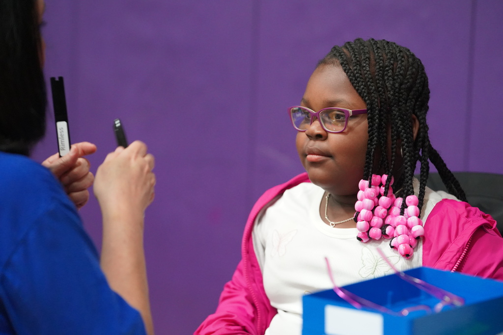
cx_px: 252
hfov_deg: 15.0
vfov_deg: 10.0
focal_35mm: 137
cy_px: 168
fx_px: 1914
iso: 8000
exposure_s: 1/160
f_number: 4
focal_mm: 137
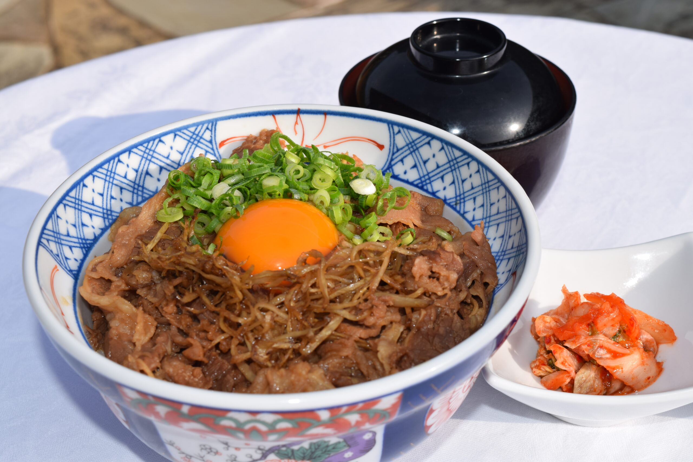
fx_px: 1213
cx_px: 346
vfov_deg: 21.6
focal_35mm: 63
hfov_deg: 31.9
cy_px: 231
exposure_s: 1/200
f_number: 11
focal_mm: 42
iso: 100
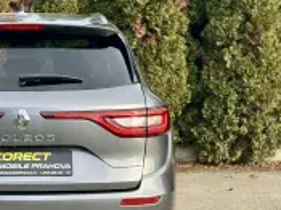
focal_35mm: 99
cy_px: 122
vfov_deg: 14.9
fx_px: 803
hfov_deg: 19.4
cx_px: 22
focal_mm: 6.86
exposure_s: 1/499
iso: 64
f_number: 1.78
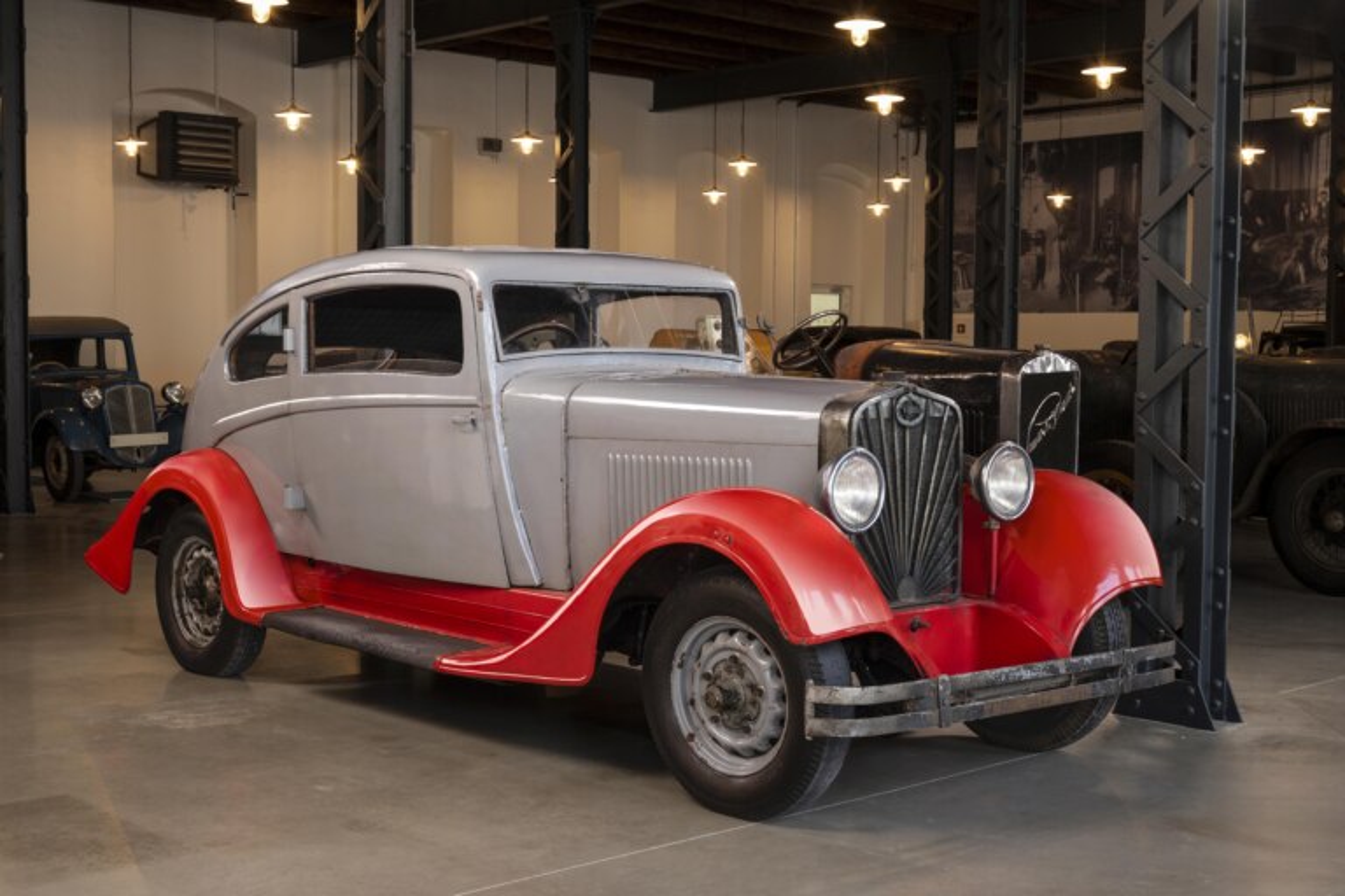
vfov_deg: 28.6
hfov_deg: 41.9
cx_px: 672
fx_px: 1756
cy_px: 448
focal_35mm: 47
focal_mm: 47
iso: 100
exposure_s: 1/3
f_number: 10
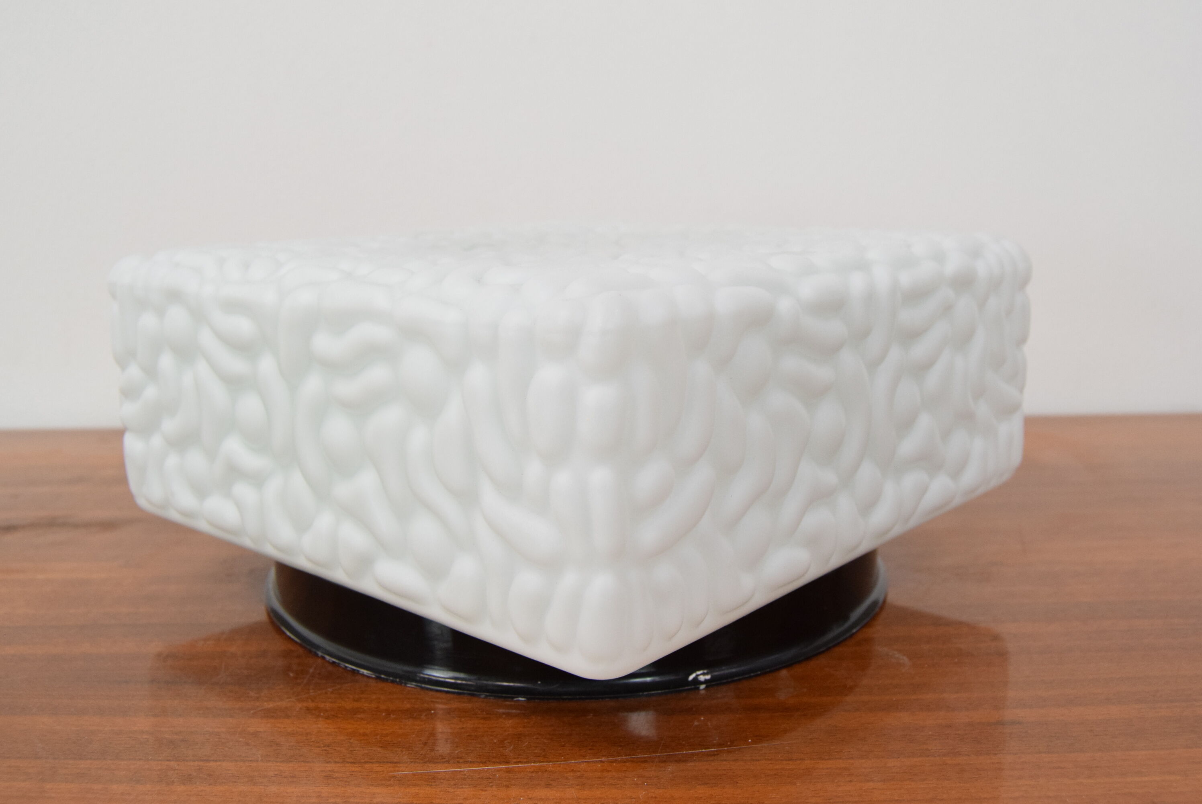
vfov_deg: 38.4
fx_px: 1153
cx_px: 601
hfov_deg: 55.1
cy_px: 402
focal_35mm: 34
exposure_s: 1/200
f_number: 7.1
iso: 1600
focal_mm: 23
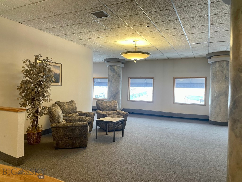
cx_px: 121
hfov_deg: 67.3
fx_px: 182
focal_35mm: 26
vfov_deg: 53.1
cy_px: 91
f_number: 1.6
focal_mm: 4.2
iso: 80
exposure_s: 1/60
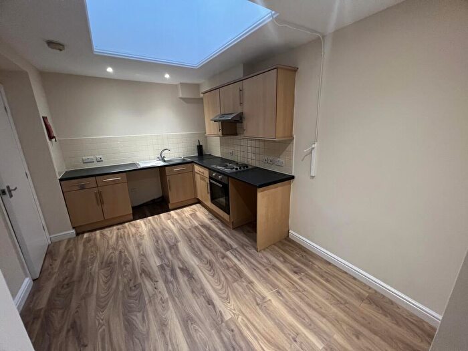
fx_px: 176
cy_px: 176
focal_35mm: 13
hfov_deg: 106.2
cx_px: 234
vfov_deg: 89.9
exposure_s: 1/50
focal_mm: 1.57
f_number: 1.8
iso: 320
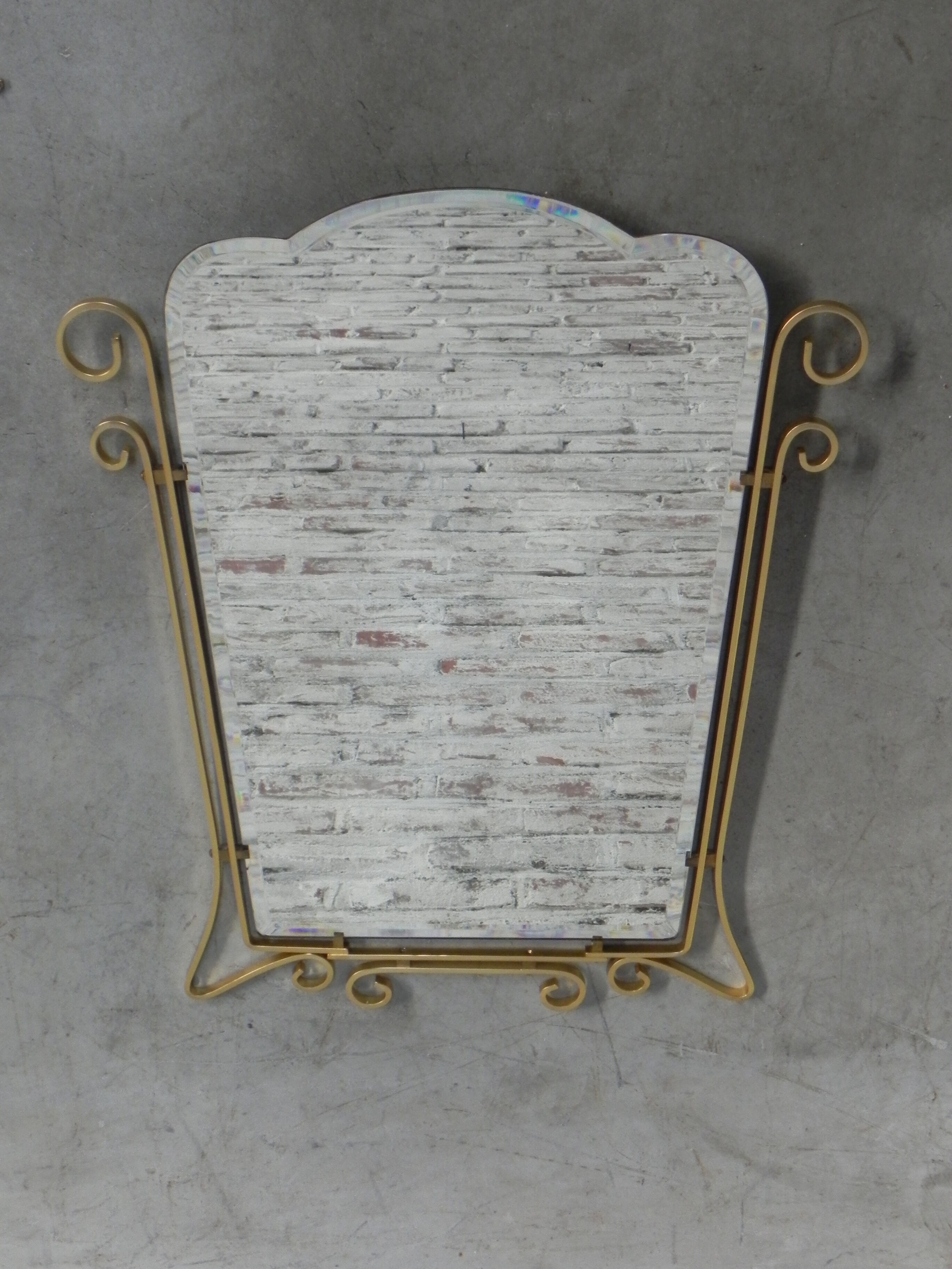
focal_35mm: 52
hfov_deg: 28.0
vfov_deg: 36.8
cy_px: 634
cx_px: 476
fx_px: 1907
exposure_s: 1/30
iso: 344
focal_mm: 9.2
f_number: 3.5
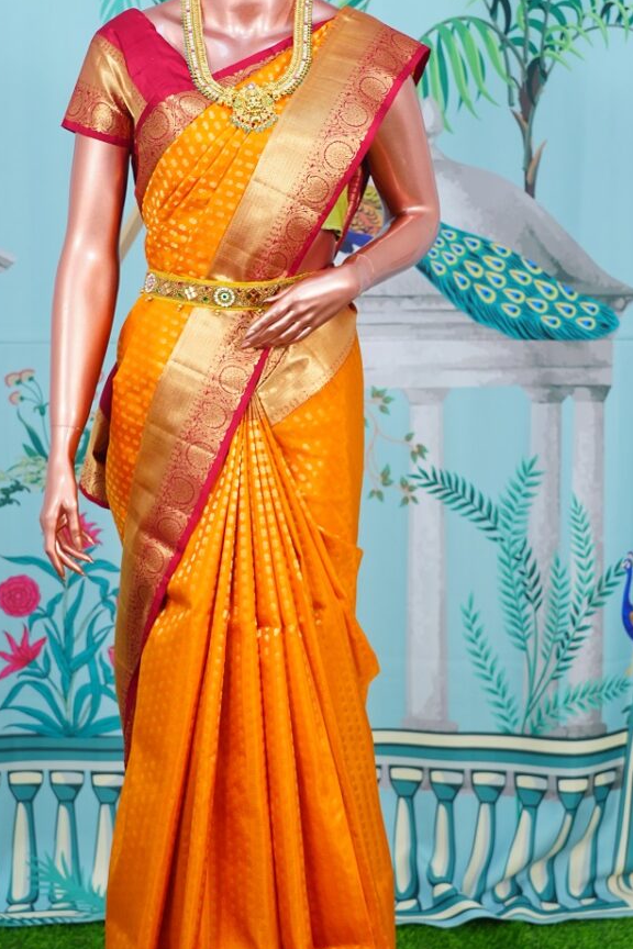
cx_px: 308
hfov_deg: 20.6
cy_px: 451
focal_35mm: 66
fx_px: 1741
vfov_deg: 30.5
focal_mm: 38
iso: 640
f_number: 5
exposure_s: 1/200
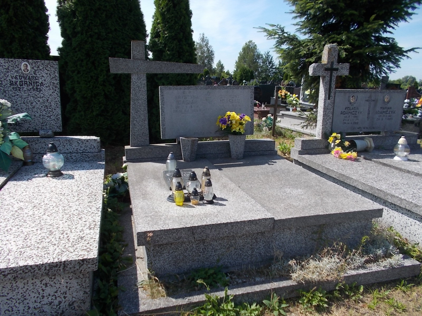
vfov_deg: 53.1
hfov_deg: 67.3
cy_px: 158
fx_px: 317
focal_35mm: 26
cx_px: 211
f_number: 8
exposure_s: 1/160
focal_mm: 4.6
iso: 80
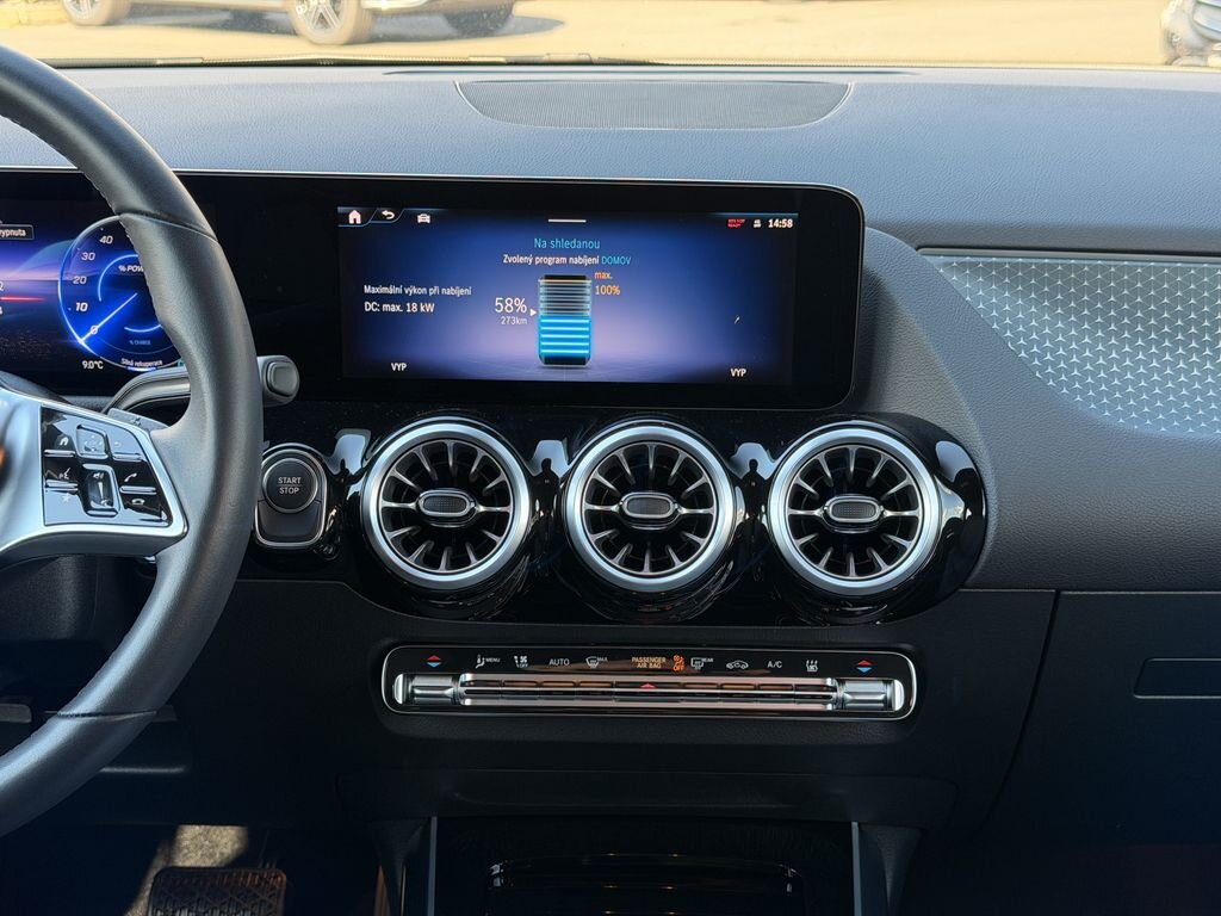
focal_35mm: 48
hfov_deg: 39.7
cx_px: 610
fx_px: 1693
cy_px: 458
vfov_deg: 30.3
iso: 125
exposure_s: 1/60
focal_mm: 6.76
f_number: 1.78
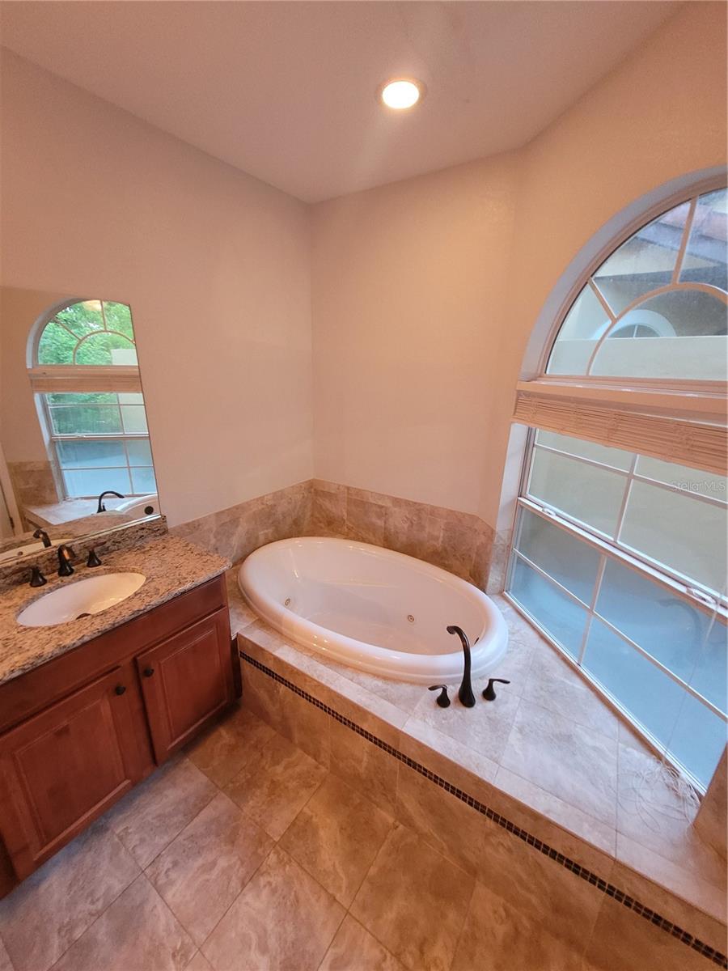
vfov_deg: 106.2
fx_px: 365
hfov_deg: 89.9
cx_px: 364
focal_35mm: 13
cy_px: 486
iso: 400
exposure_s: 1/30
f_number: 2.2
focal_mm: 1.74
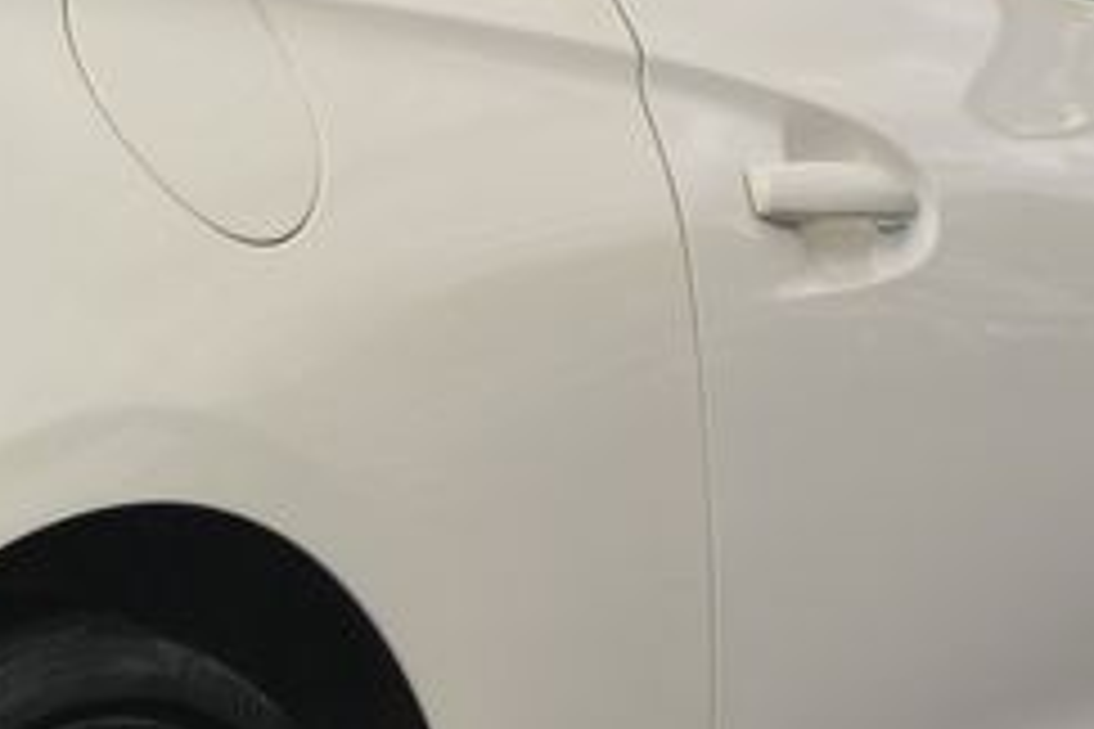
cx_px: -383
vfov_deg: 12.0
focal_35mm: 114
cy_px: 488
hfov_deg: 16.8
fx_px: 3464
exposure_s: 1/250
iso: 160
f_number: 9
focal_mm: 10
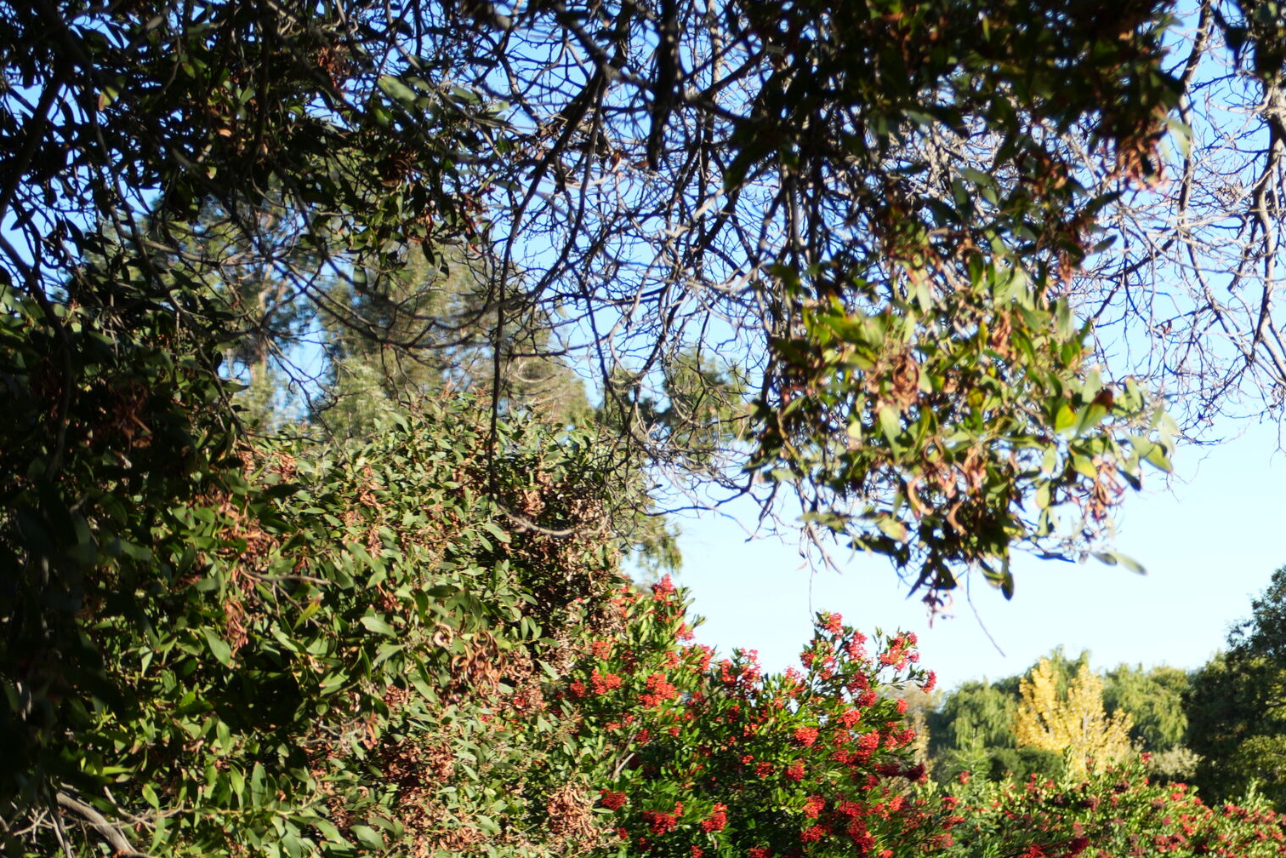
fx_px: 2858
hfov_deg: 22.2
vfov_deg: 16.3
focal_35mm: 80
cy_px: 1058
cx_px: 1768
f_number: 4
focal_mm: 28
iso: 200
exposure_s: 1/500
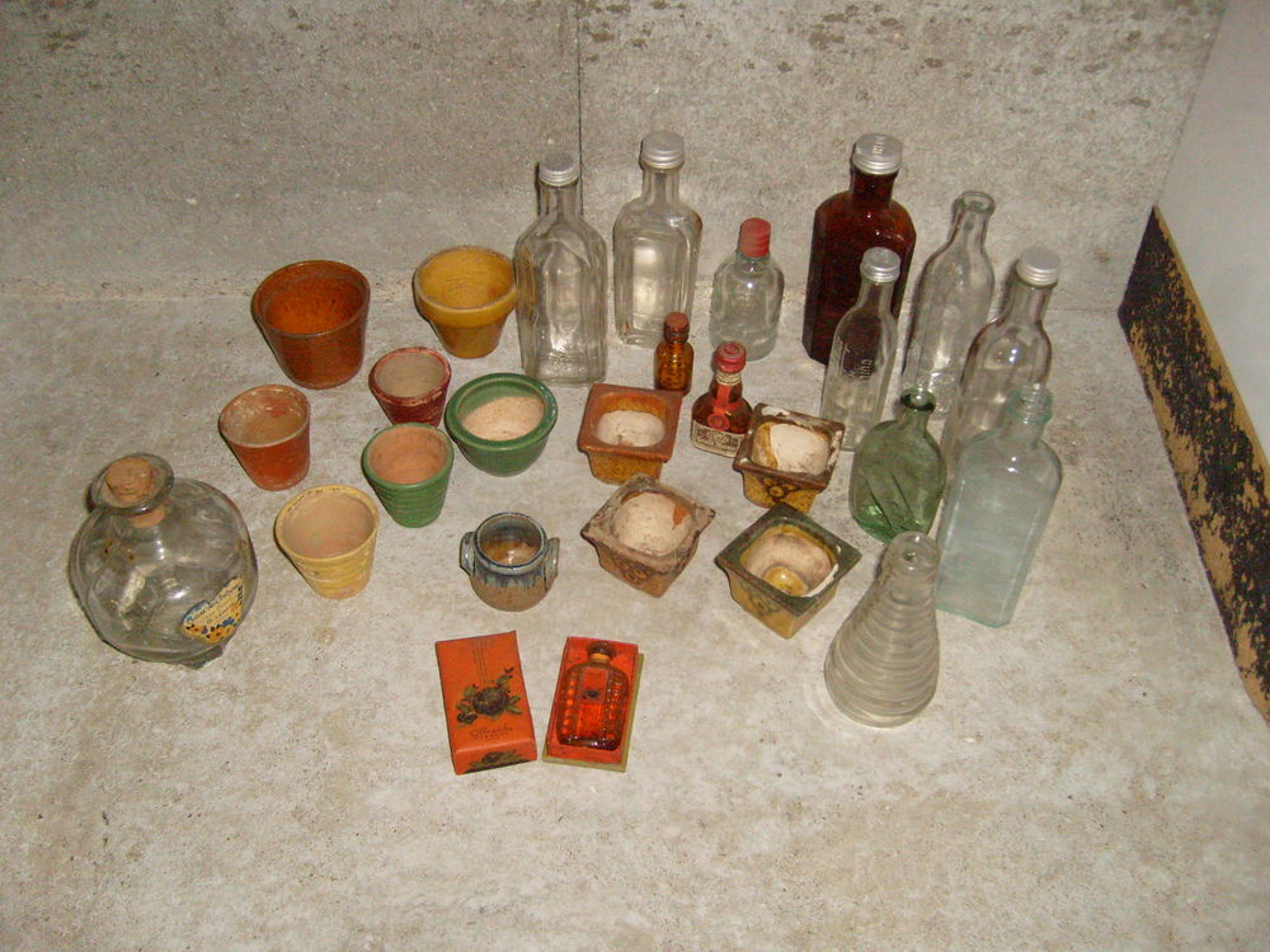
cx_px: 635
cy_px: 476
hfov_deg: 52.6
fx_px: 1284
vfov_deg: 40.7
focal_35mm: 35
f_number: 2.8
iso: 400
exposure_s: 1/45
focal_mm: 5.8
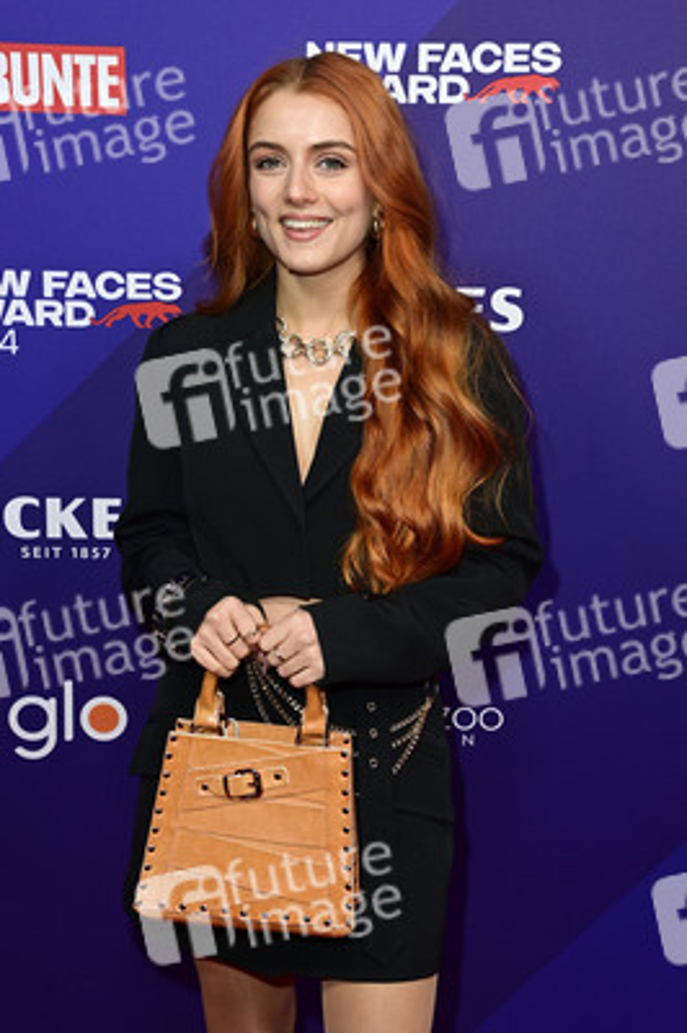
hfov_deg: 26.9
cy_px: 516
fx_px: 1434
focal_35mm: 50
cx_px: 344
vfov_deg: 39.6
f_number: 6.3
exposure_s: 1/250
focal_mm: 50
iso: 800
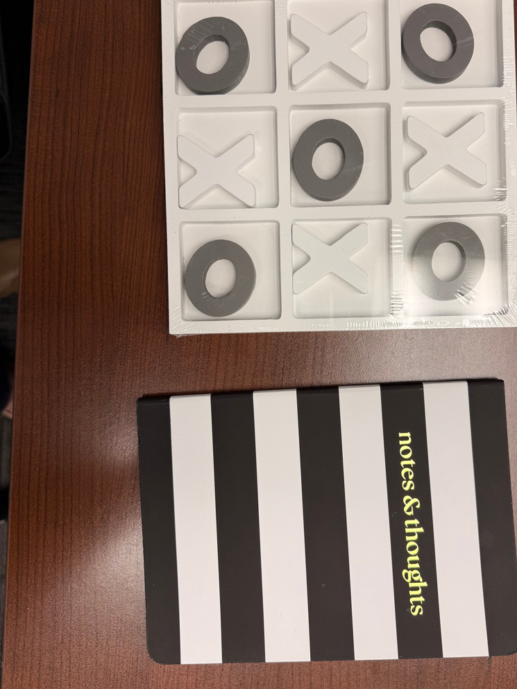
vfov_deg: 61.5
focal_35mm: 29
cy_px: 313
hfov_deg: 47.9
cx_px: 311
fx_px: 577
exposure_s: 1/120
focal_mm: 6.76
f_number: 1.78
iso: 80
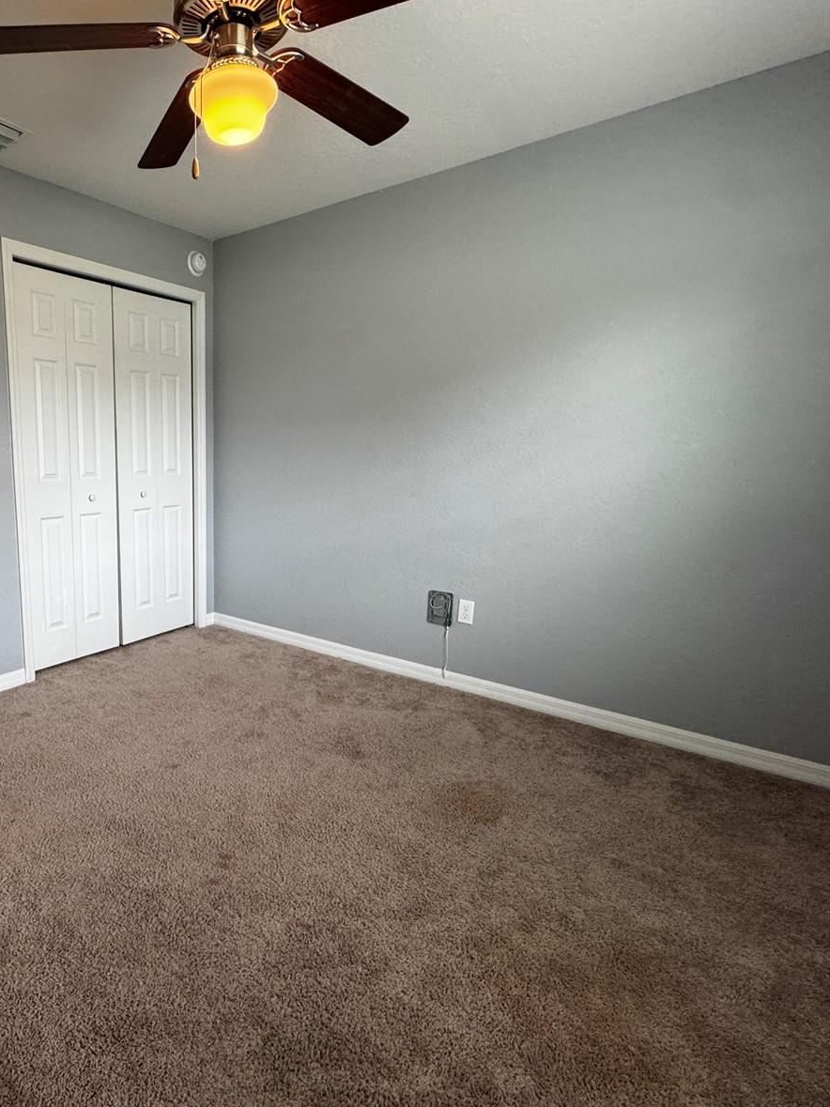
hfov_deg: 64.5
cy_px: 550
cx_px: 207
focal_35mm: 19
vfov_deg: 84.7
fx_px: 608
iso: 250
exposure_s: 1/120
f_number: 2.2
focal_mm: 2.22
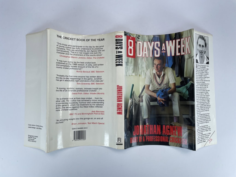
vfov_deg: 53.1
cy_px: 88
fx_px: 177
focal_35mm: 26
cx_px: 118
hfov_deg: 67.3
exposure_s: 1/330
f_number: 1.6
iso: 32
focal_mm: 4.2
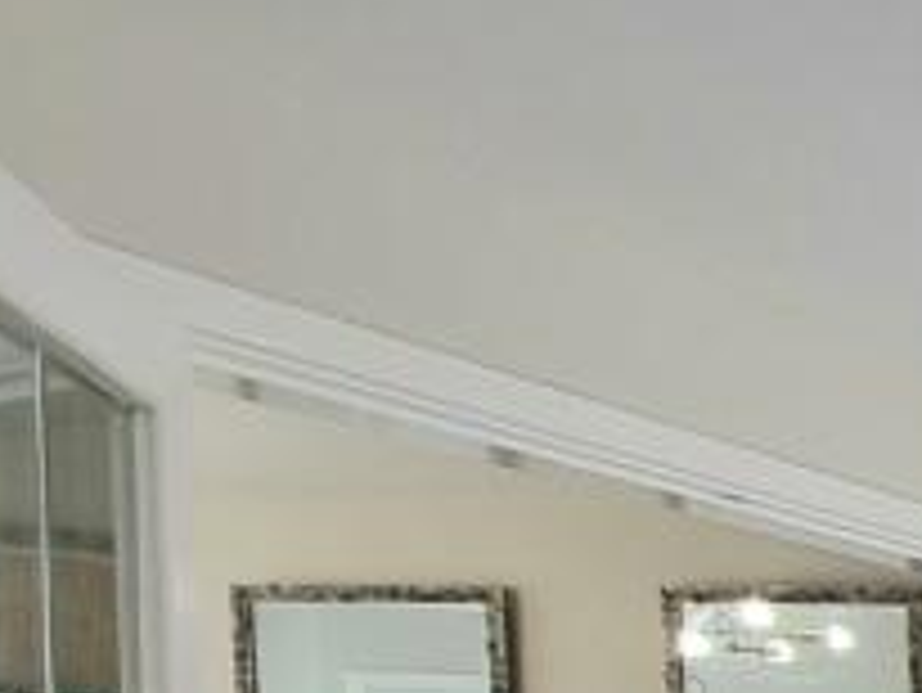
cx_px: 2136
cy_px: 900
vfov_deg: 20.6
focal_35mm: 65
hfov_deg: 15.9
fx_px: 1732
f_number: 2.2
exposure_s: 1/100
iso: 50
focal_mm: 2.2
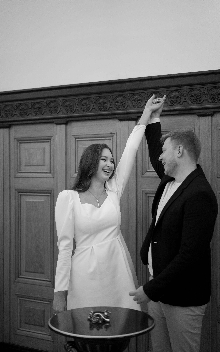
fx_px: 489
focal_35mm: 51
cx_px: 113
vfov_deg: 39.6
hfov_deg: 25.3
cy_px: 176
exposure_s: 1/400
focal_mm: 50
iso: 800
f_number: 1.8
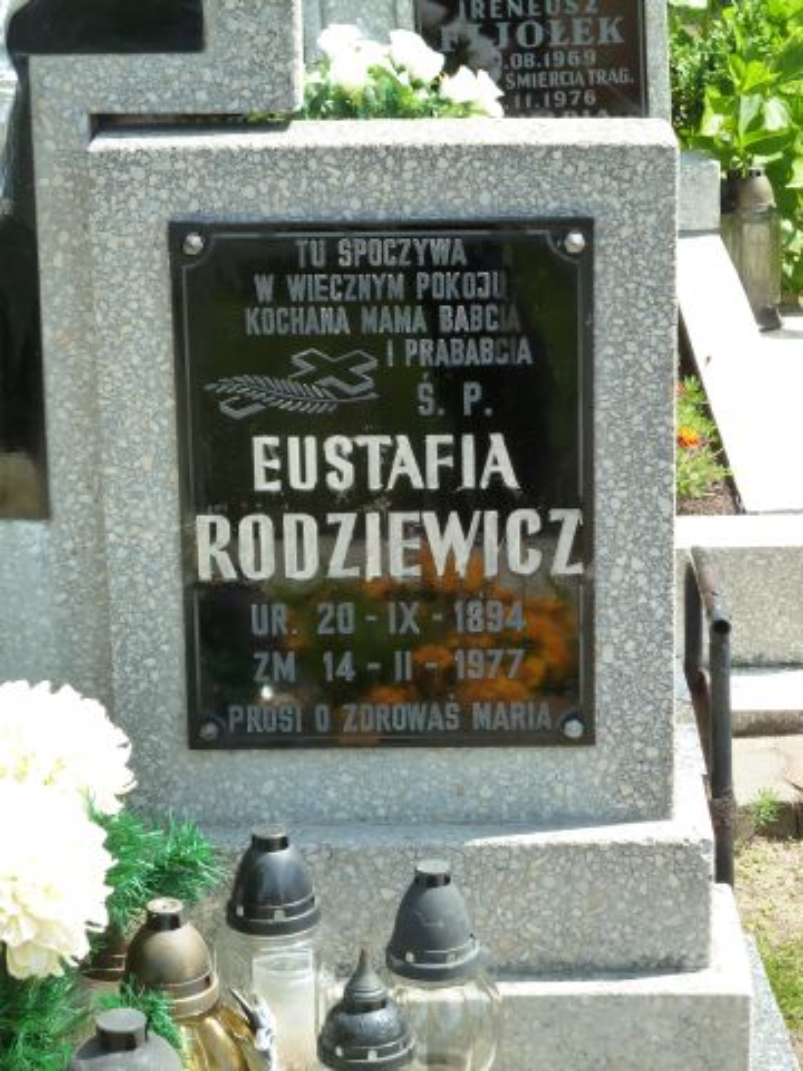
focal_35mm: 104
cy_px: 536
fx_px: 3217
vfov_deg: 18.9
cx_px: 402
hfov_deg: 14.2
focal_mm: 17
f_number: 4.3
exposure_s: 1/160
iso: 125
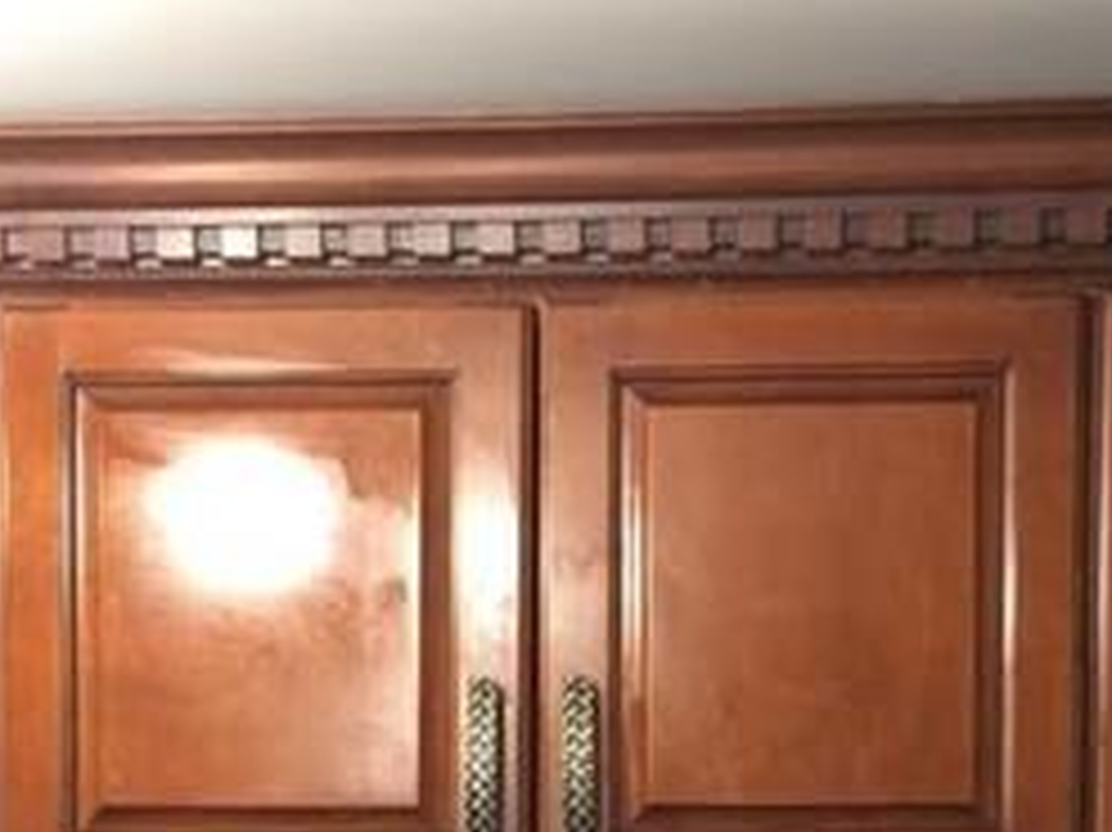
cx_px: 599
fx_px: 3018
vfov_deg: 14.6
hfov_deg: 20.9
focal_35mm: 94
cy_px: 1268
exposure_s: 1/15
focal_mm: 4.15
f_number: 2.2
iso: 64
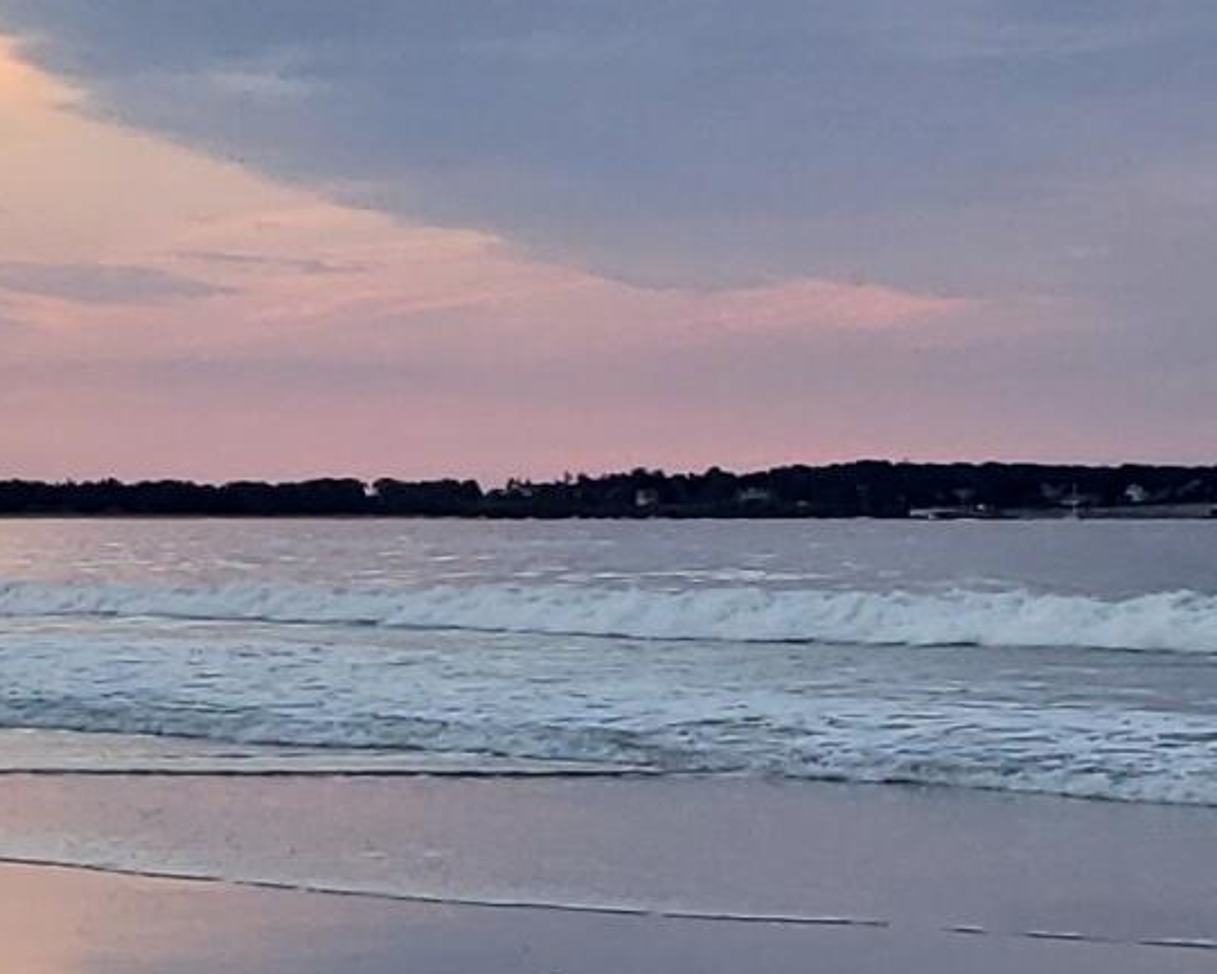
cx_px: -54
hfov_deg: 13.4
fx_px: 5079
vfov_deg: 10.9
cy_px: 564
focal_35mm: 141
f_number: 2.4
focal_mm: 4.3
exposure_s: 1/100
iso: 64
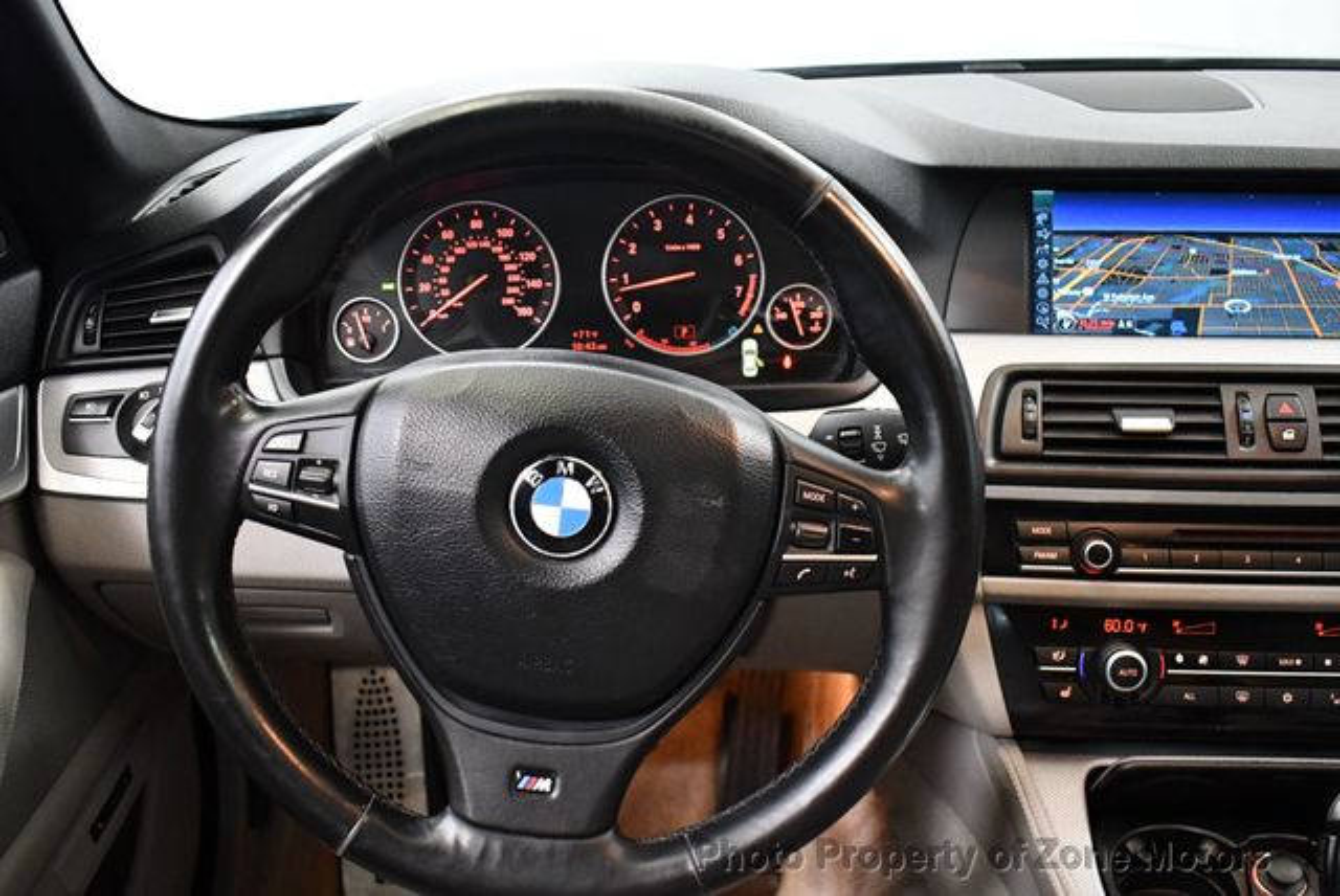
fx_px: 1341
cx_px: 670
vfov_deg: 36.9
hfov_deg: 53.1
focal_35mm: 36
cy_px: 448
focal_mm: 18
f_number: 3.5
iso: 3200
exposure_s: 1/80
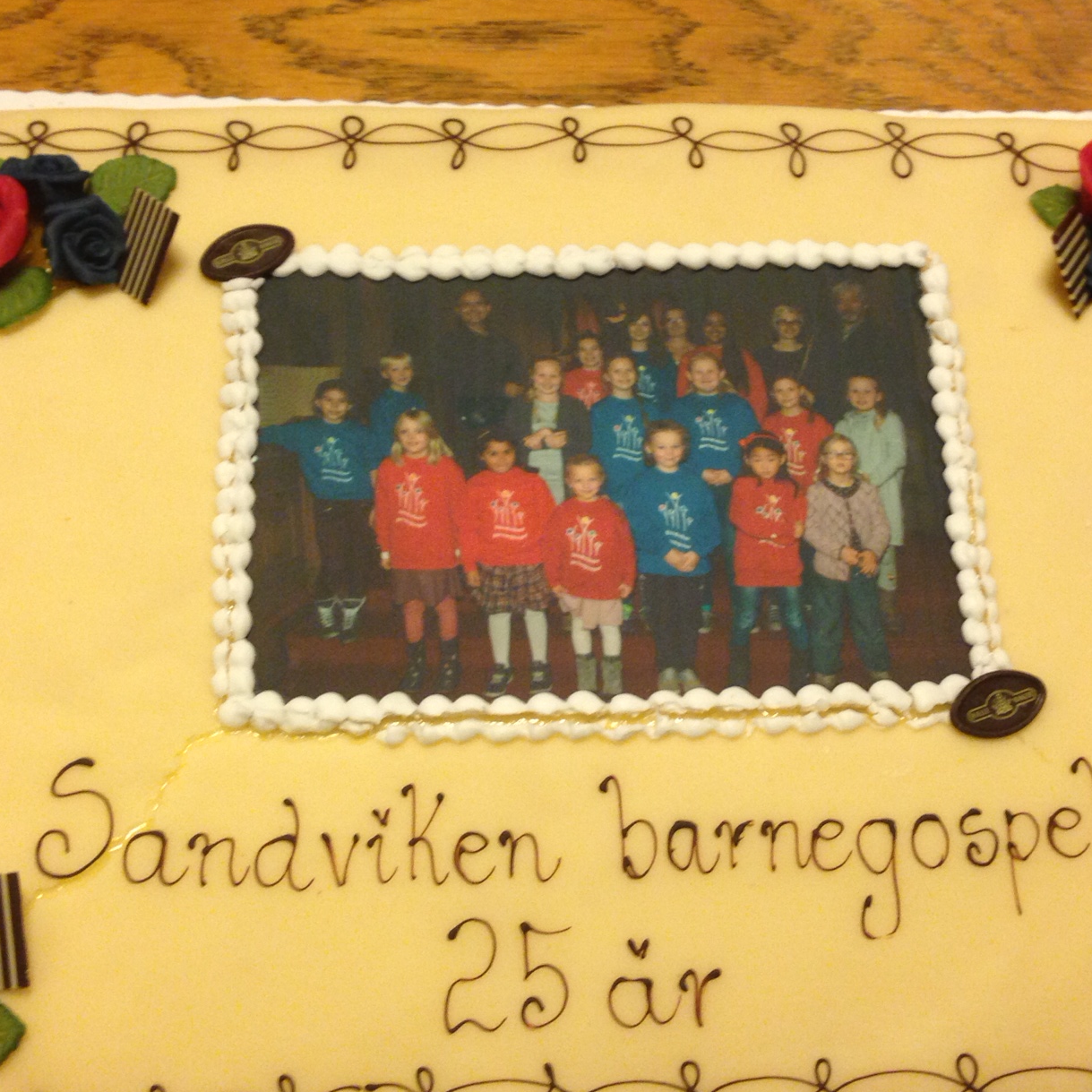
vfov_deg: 34.6
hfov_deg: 34.6
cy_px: 614
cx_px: 609
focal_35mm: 49
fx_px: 1749
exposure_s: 1/20
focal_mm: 4.12
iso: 160
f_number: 2.4
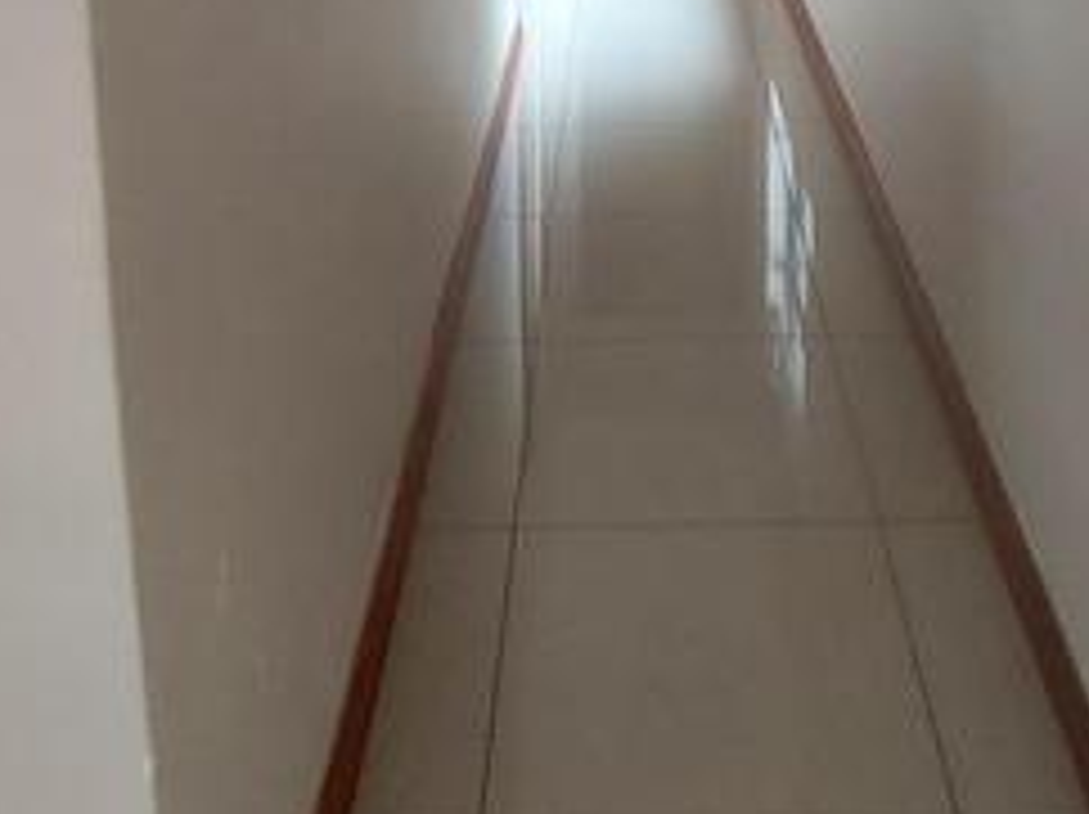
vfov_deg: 27.6
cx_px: 612
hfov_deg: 43.8
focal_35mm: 43
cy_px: -261
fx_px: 1351
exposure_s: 1/50
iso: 320
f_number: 2.2
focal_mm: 1.74
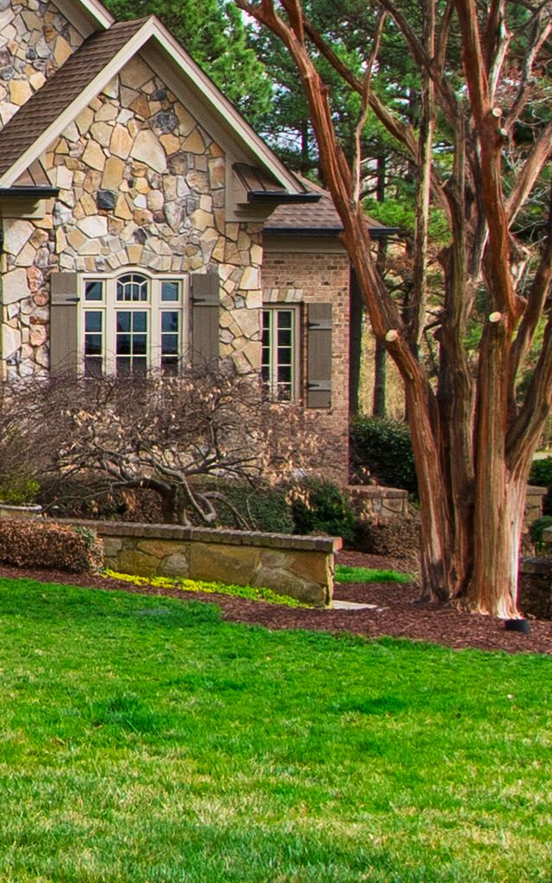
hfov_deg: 13.3
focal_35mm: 83
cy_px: 395
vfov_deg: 24.9
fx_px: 1998
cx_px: -585
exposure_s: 1/100
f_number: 8
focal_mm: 10
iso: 160
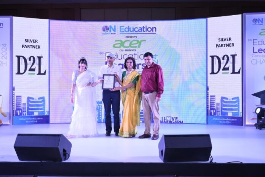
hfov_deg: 55.1
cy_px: 88
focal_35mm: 34
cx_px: 132
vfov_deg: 38.4
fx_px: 254
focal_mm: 34.5
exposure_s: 1/125
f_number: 9
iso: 1250
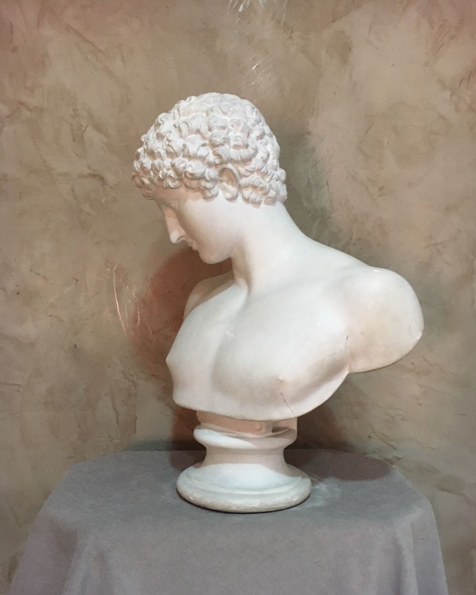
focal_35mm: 31
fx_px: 546
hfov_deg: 47.1
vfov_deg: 57.1
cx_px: 239
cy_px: 325
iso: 200
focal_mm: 4.15
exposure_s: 1/25
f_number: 2.2
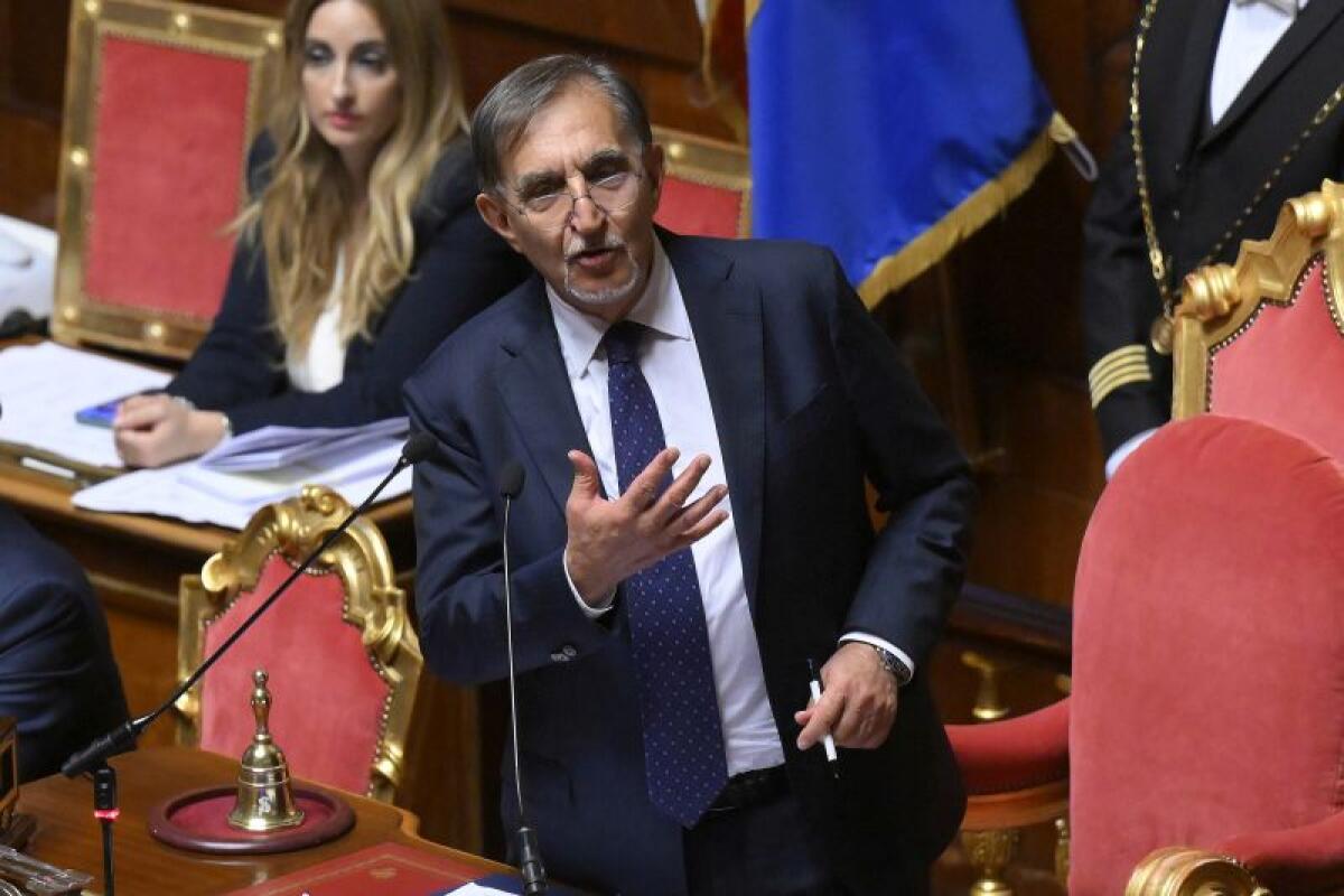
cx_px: 672
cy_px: 448
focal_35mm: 300
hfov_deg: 6.9
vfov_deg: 4.6
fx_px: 11199
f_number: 3.5
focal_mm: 200
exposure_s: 1/320
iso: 5000
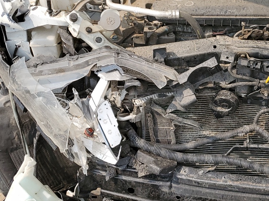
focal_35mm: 57
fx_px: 443
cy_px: 57
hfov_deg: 32.2
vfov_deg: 25.4
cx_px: 240
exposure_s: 1/2500
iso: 50
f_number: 1.5
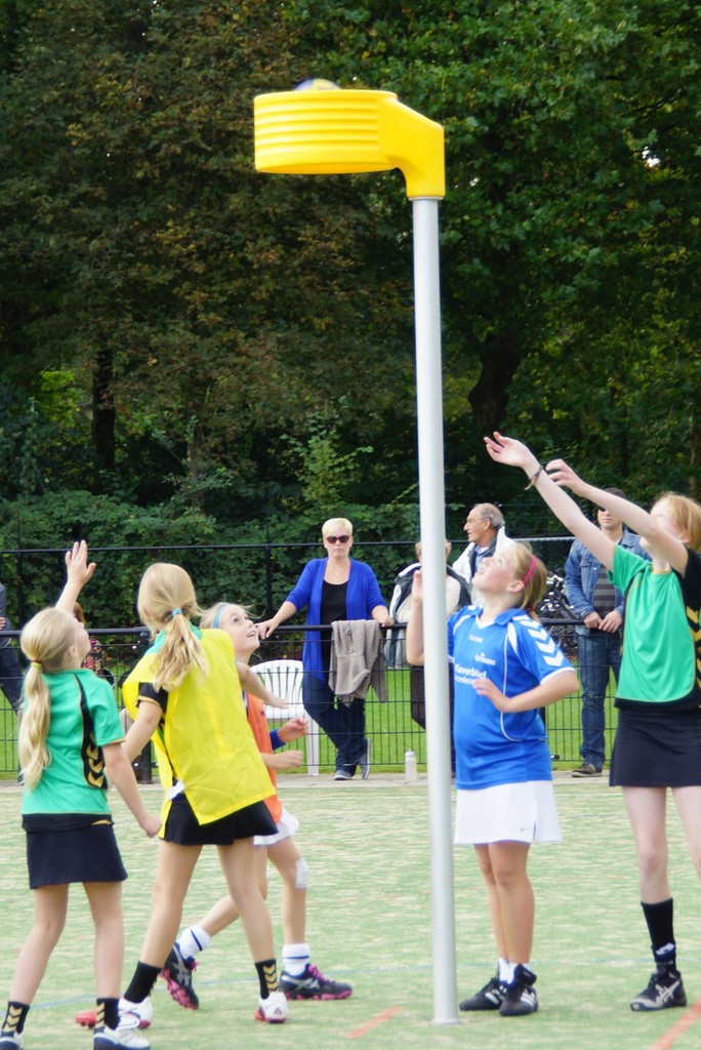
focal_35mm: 128
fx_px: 3719
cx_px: 350
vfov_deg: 16.1
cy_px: 525
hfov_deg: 10.8
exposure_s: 1/160
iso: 160
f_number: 5.6
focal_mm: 85
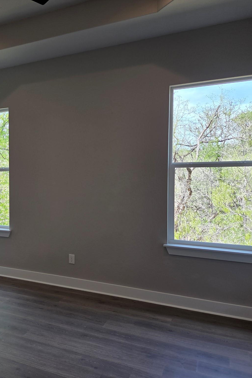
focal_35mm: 32
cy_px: 189
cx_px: 19
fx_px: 336
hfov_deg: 38.0
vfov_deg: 58.7
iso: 25
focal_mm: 5.4
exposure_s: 1/120
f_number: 1.8
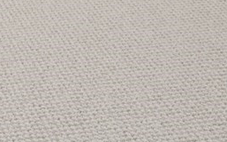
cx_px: -62
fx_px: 754
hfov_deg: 16.3
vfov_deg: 7.9
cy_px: -383
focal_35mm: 122
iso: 200
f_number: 5
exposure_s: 1/100
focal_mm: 10
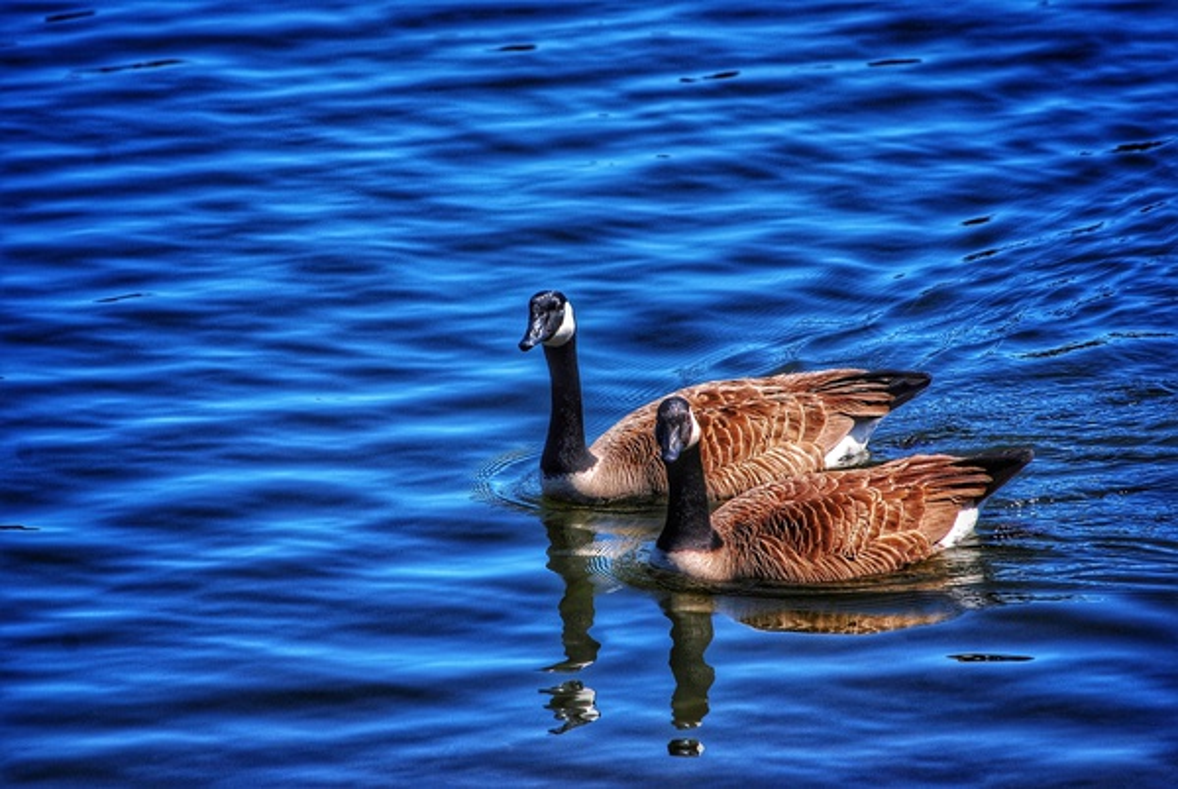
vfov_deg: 4.6
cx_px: 589
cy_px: 394
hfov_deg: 6.9
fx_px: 9831
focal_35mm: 300
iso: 200
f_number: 6.3
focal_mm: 200
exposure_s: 1/500
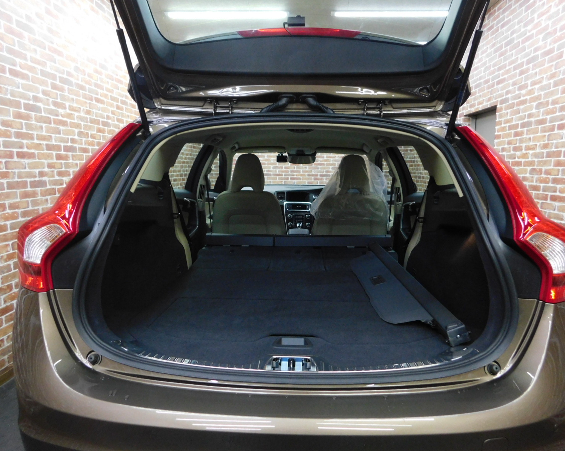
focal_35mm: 24
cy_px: 225
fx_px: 401
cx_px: 289
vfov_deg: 58.8
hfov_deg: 70.3
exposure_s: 1/25
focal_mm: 4
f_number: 3
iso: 400
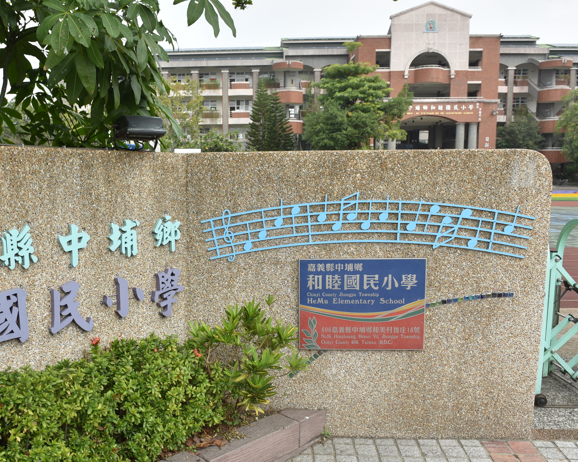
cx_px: 206
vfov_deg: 45.7
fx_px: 547
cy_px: 262
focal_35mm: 32
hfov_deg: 54.8
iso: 160
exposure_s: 1/200
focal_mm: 24
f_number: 8
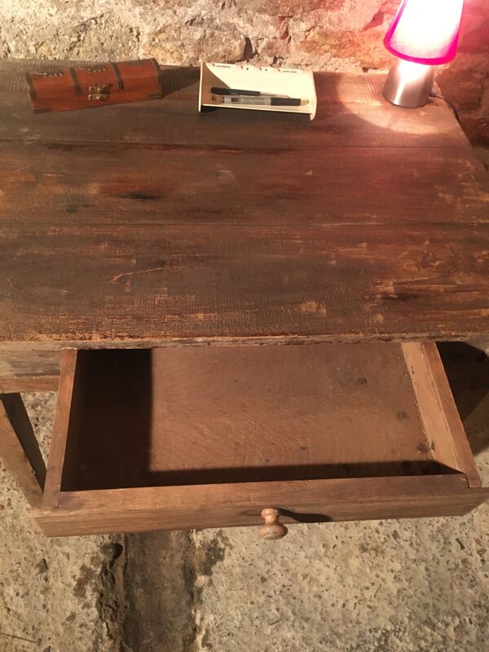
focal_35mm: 29
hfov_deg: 48.2
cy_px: 326
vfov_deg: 61.7
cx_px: 244
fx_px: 546
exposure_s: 1/17
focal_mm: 4.15
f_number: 2.2
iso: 250
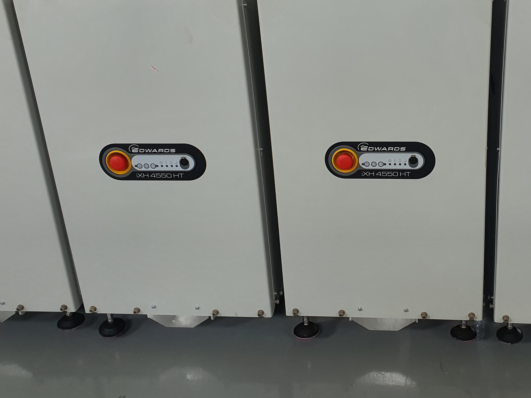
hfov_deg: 45.4
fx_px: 614
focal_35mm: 40
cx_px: 391
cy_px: 123
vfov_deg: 35.5
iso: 50
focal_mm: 4.3
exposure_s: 1/120
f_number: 2.4
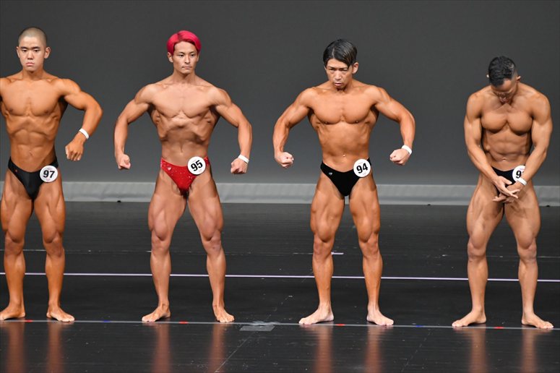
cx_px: 280
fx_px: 5364
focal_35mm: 345
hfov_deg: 6.0
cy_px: 186
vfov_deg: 4.0
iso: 4000
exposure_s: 1/400
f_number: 5.6
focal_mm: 230
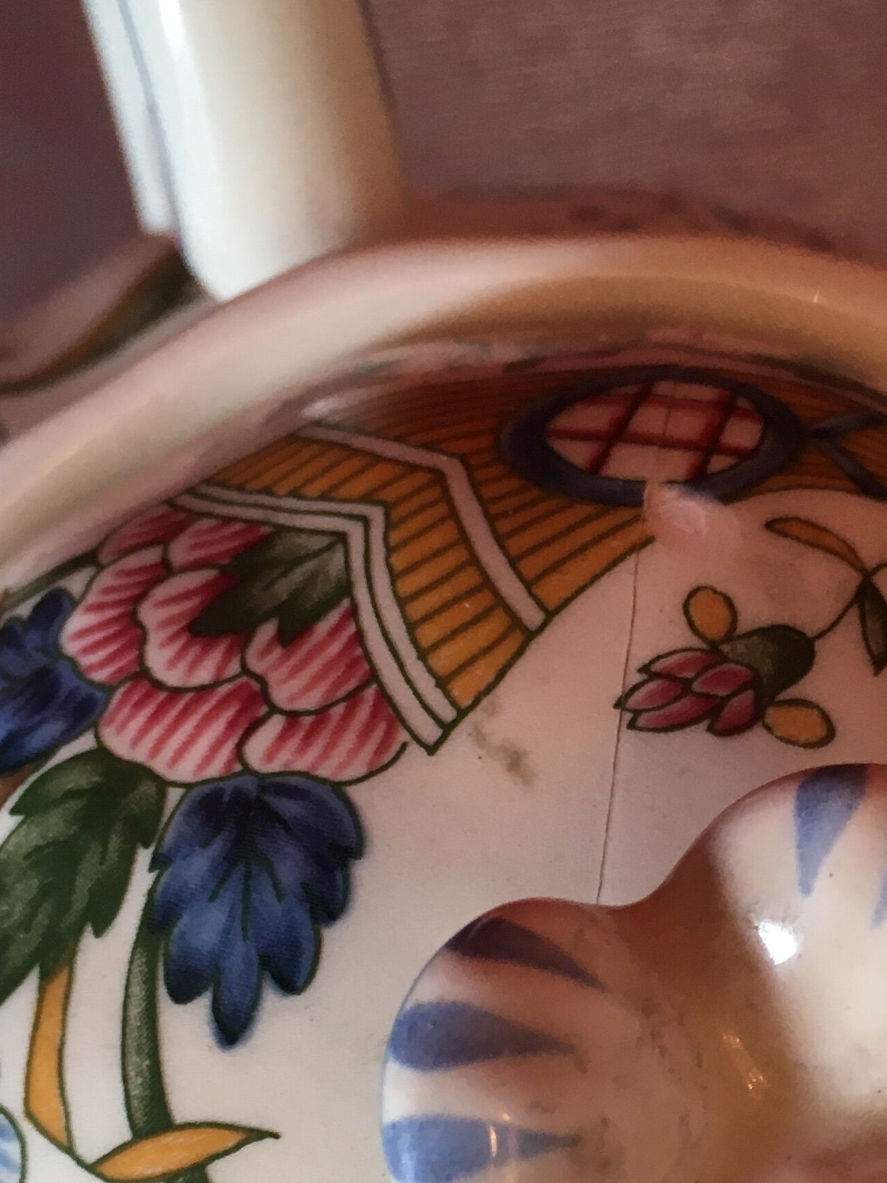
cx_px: 652
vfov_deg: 27.8
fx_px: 2323
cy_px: 1004
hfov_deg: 21.5
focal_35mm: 68
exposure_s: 1/33
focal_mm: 4.15
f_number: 2.2
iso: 40
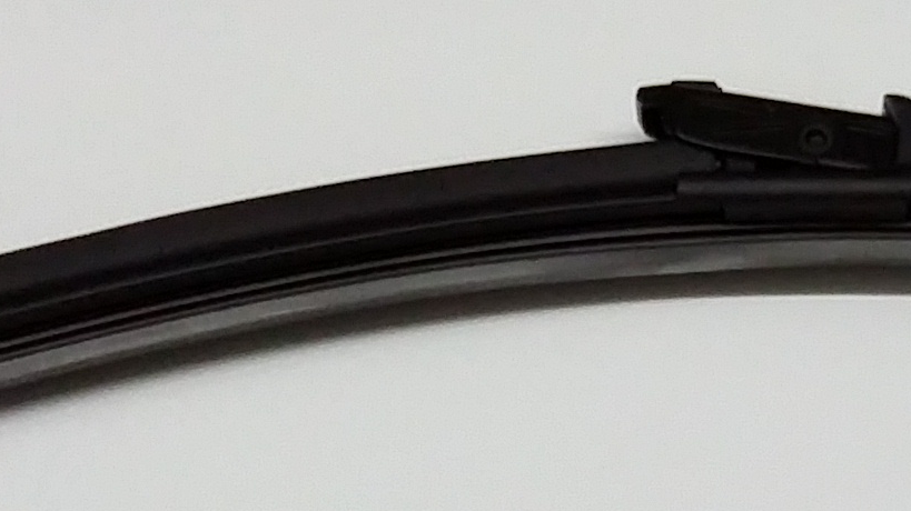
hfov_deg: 15.3
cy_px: 578
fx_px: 3356
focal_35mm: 139
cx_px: 808
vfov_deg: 8.6
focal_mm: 3.4
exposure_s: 1/30
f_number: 2.4
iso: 200
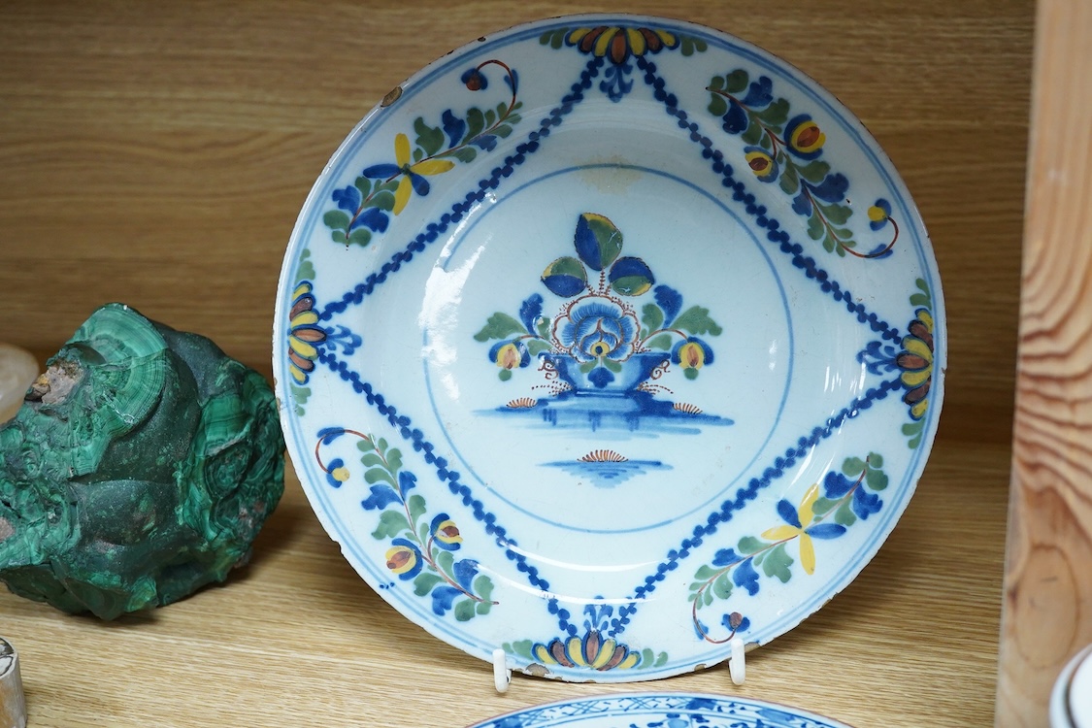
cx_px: 546
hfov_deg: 43.6
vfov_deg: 29.9
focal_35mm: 45
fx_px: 1365
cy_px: 364
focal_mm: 30
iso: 2500
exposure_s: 1/160
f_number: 8
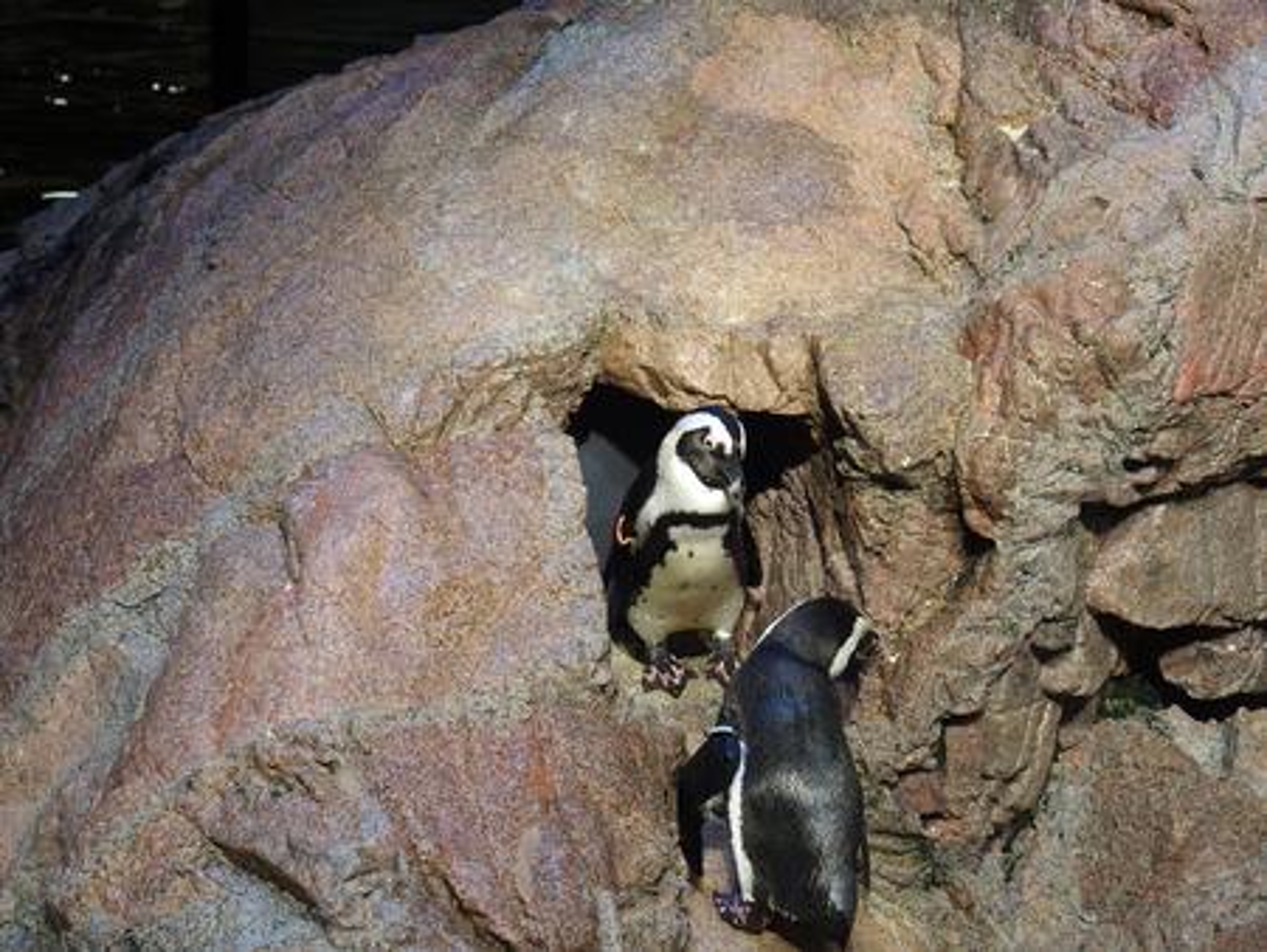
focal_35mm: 150
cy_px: 476
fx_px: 5493
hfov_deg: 13.2
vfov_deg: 9.9
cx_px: 634
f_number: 2.8
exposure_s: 1/125
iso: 400
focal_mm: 31.8
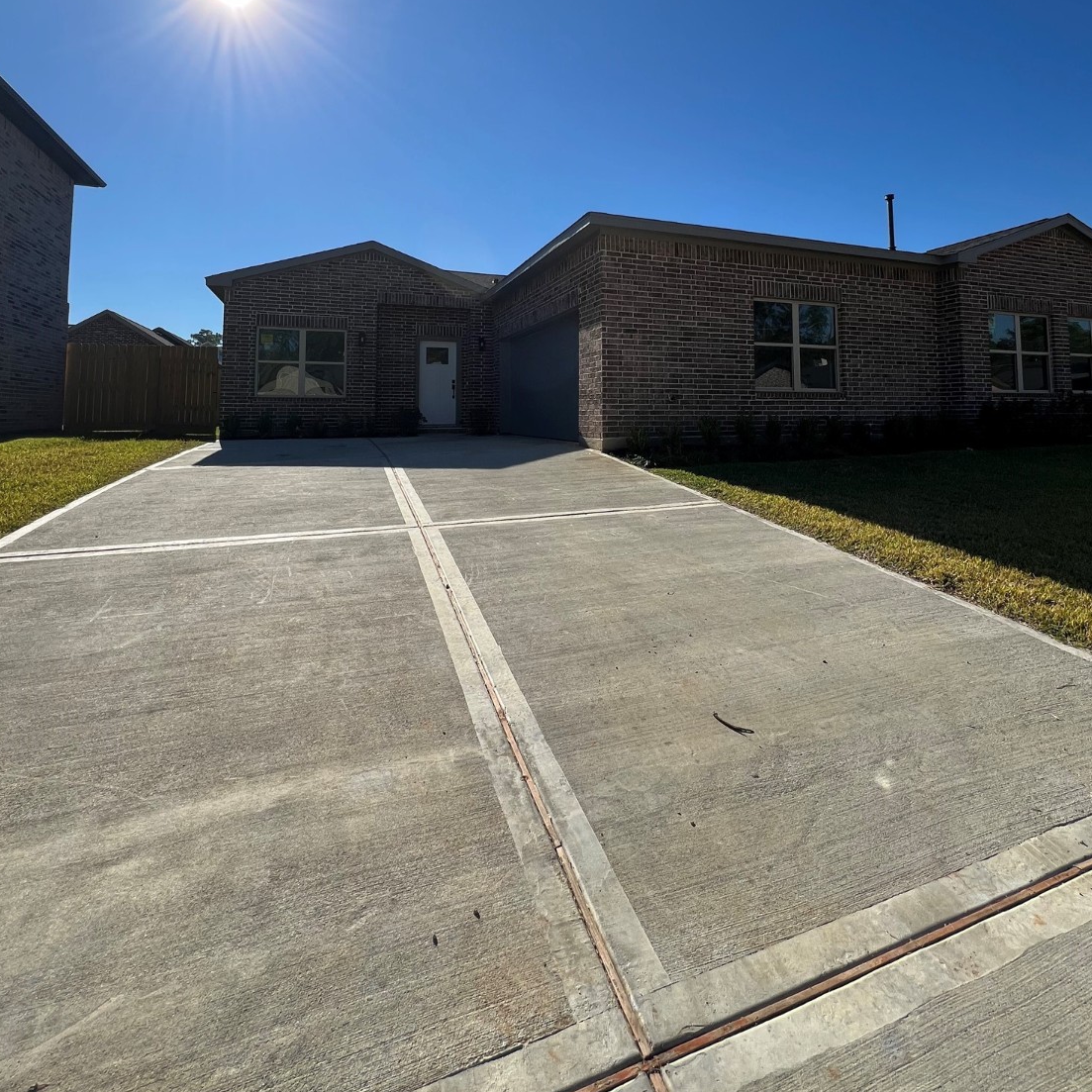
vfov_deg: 84.6
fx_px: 571
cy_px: 371
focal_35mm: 16
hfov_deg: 87.4
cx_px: 559
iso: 32
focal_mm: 1.57
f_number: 1.8
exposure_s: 1/1980
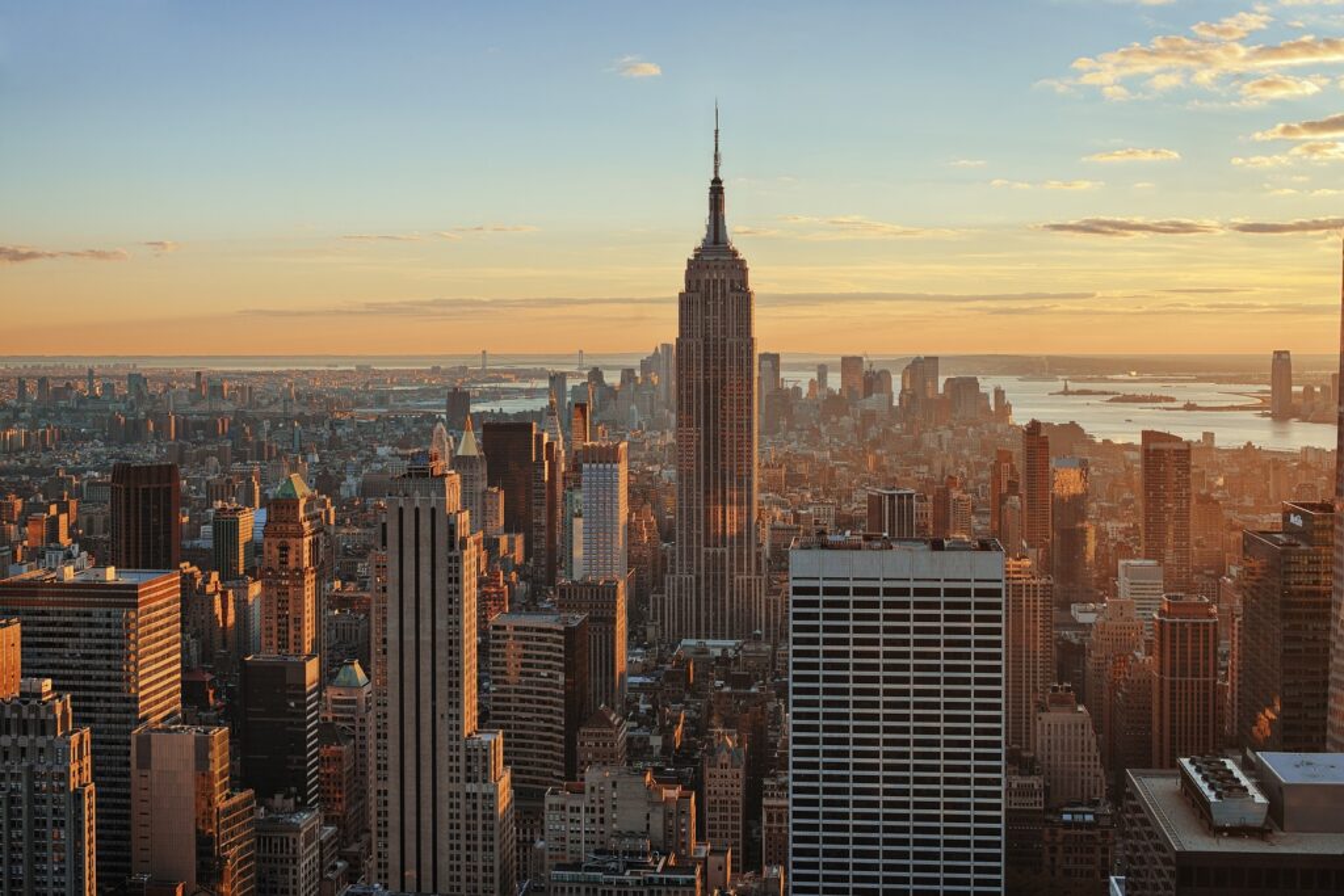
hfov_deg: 43.6
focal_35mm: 45
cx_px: 672
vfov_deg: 29.9
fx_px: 1680
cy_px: 448
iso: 100
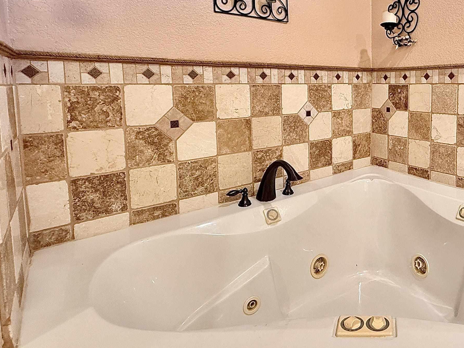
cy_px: 110
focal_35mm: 24
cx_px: 374
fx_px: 322
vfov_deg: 55.4
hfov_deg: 64.9
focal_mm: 2.22
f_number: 2.2
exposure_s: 1/60
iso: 320
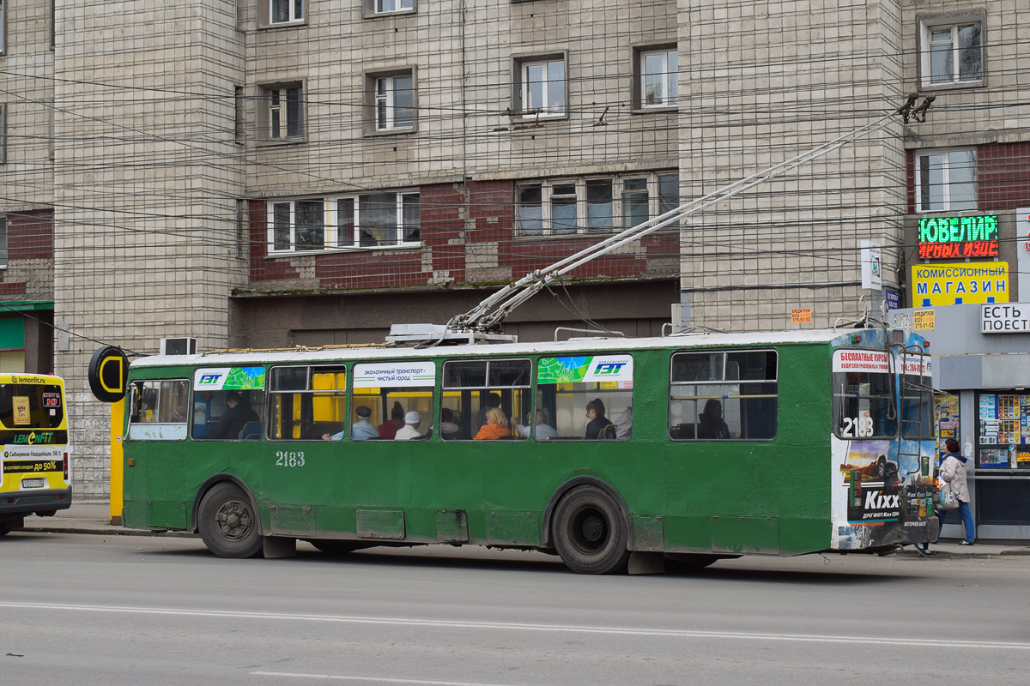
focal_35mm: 54
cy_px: 343
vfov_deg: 25.1
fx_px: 1545
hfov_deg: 36.9
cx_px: 515
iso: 400
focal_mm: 36
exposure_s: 1/250
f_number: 8
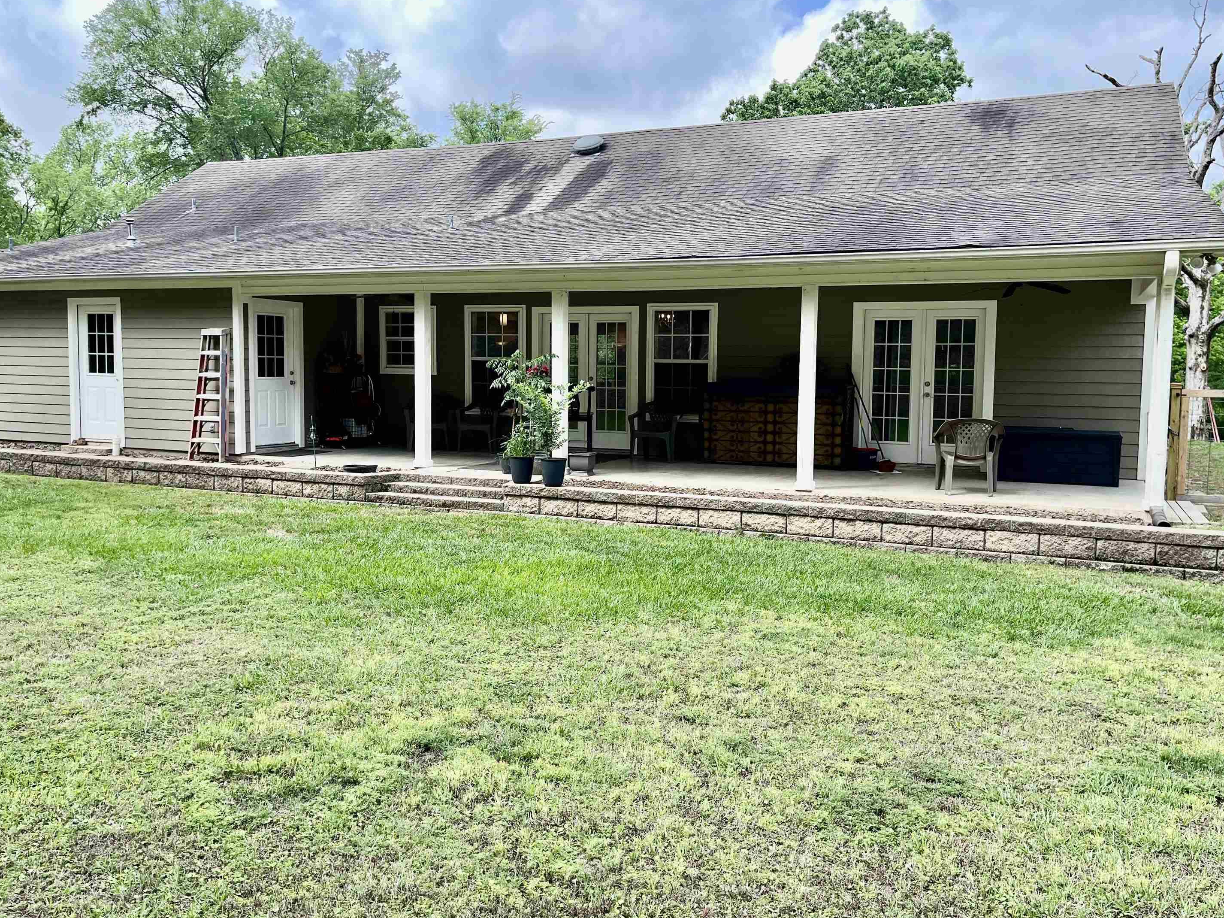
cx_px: 653
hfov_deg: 63.4
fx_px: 990
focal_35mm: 28
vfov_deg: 49.7
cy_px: 448
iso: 50
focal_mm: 5.1
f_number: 1.6
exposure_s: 1/723
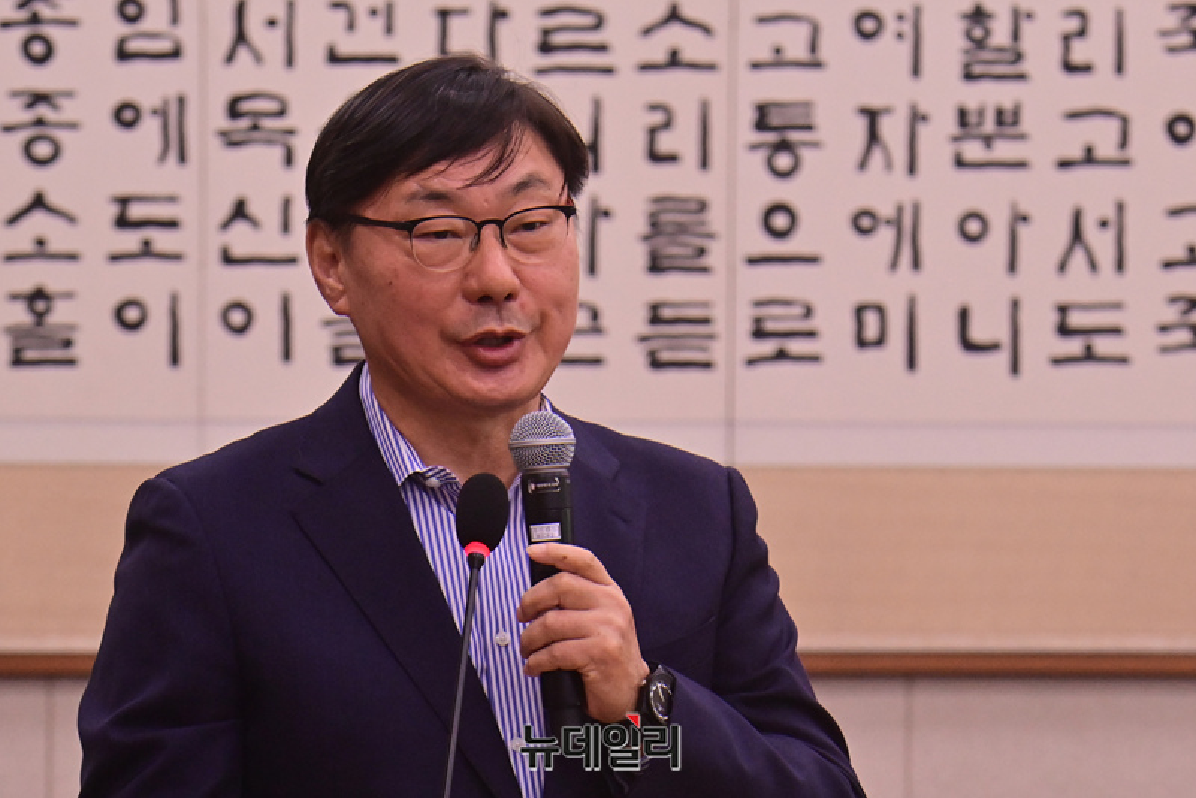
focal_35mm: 185
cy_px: 399
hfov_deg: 11.1
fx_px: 6148
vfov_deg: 7.4
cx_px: 598
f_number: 8
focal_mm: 185
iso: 6400
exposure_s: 1/250
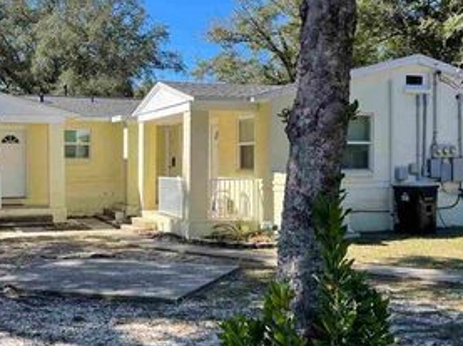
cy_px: 170
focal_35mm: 47
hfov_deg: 40.3
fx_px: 628
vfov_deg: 30.8
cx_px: 182
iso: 32
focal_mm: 4.2
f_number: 1.6
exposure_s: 1/1575
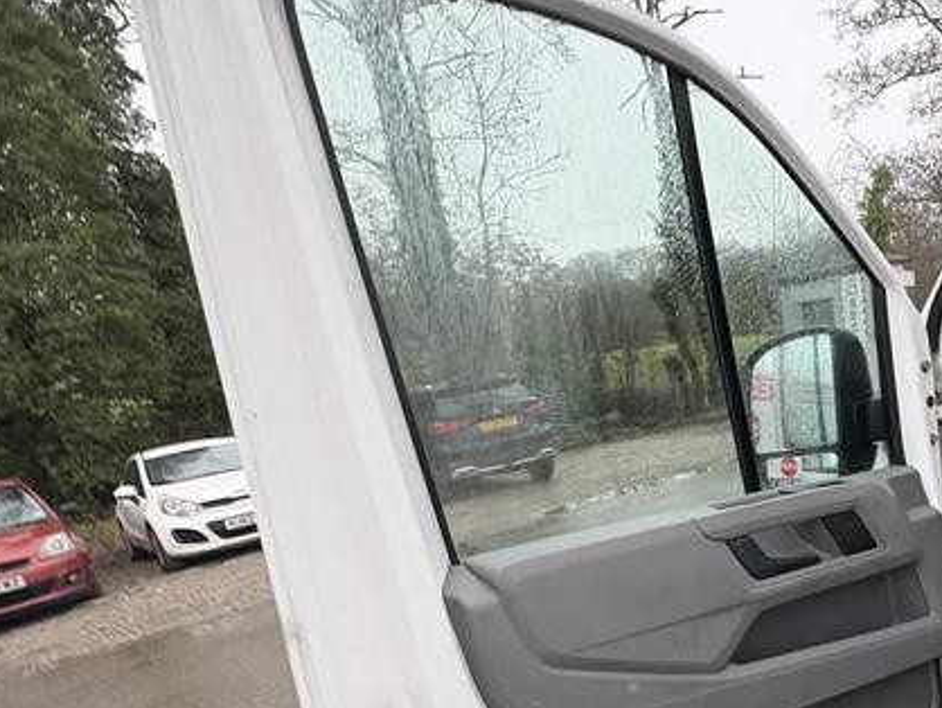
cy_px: 532
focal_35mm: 30
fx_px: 817
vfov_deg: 45.2
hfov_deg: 56.9
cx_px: 708
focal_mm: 2.22
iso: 250
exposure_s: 1/60
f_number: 2.2
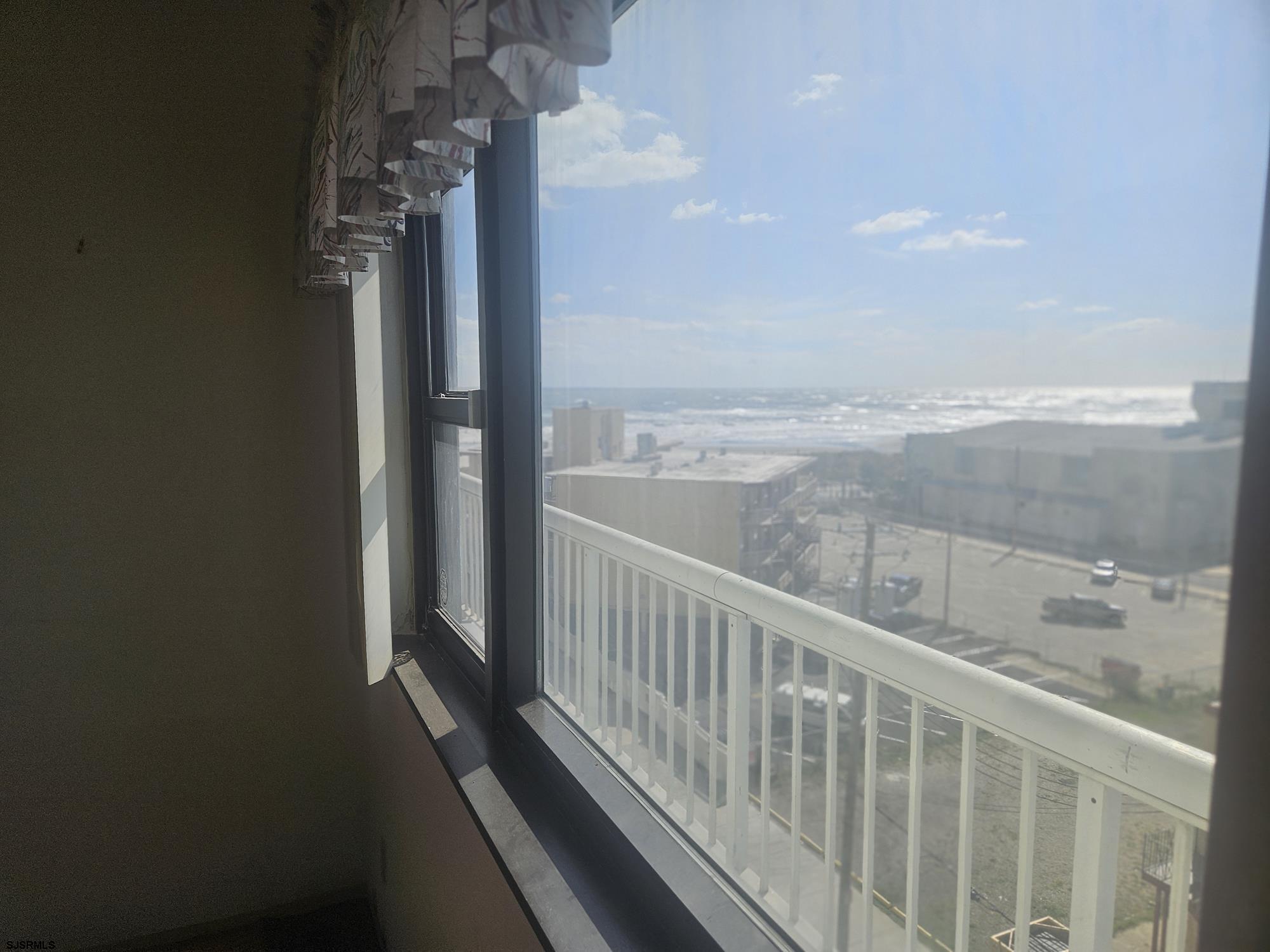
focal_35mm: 23
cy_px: 476
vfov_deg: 58.9
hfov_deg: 73.9
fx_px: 844
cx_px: 635
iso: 32
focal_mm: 5.4
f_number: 1.8
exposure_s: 1/1686
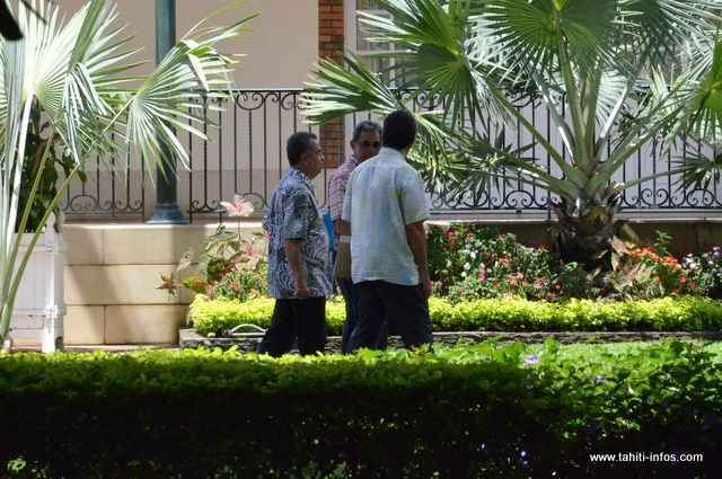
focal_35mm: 210
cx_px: 361
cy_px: 240
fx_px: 4206
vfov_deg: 6.5
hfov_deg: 9.8
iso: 5000
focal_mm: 140
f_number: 13
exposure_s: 1/2500
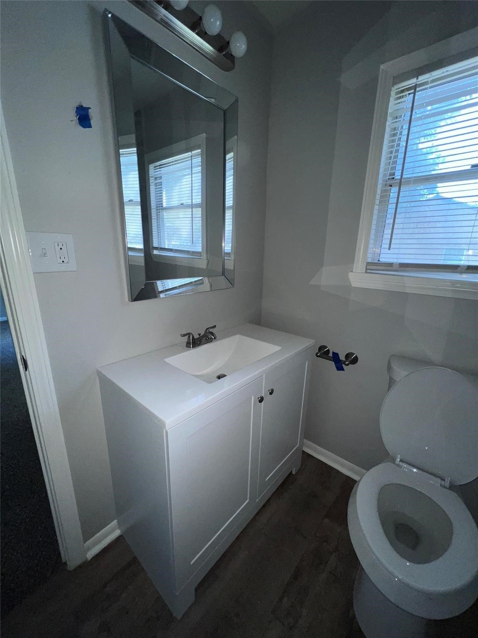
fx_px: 239
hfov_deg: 89.9
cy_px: 319
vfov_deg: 106.2
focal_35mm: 13
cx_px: 239
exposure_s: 1/122
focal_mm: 1.57
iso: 40
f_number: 1.8
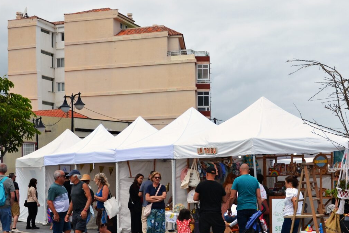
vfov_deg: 20.0
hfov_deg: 29.5
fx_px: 659
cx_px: 227
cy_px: 157
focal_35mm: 68
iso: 100
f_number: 9
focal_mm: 24
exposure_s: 1/320
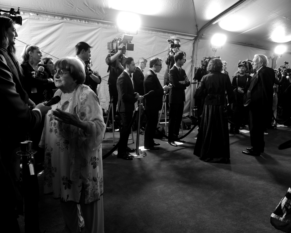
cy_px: 117
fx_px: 215
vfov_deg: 56.8
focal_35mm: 25
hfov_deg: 68.1
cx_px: 145
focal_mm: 12
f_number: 3.5
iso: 500
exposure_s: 1/60
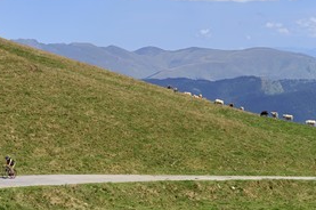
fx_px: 999
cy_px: 124
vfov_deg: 12.0
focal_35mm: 114
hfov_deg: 18.0
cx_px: 173
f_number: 7.1
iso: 200
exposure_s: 1/800
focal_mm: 75
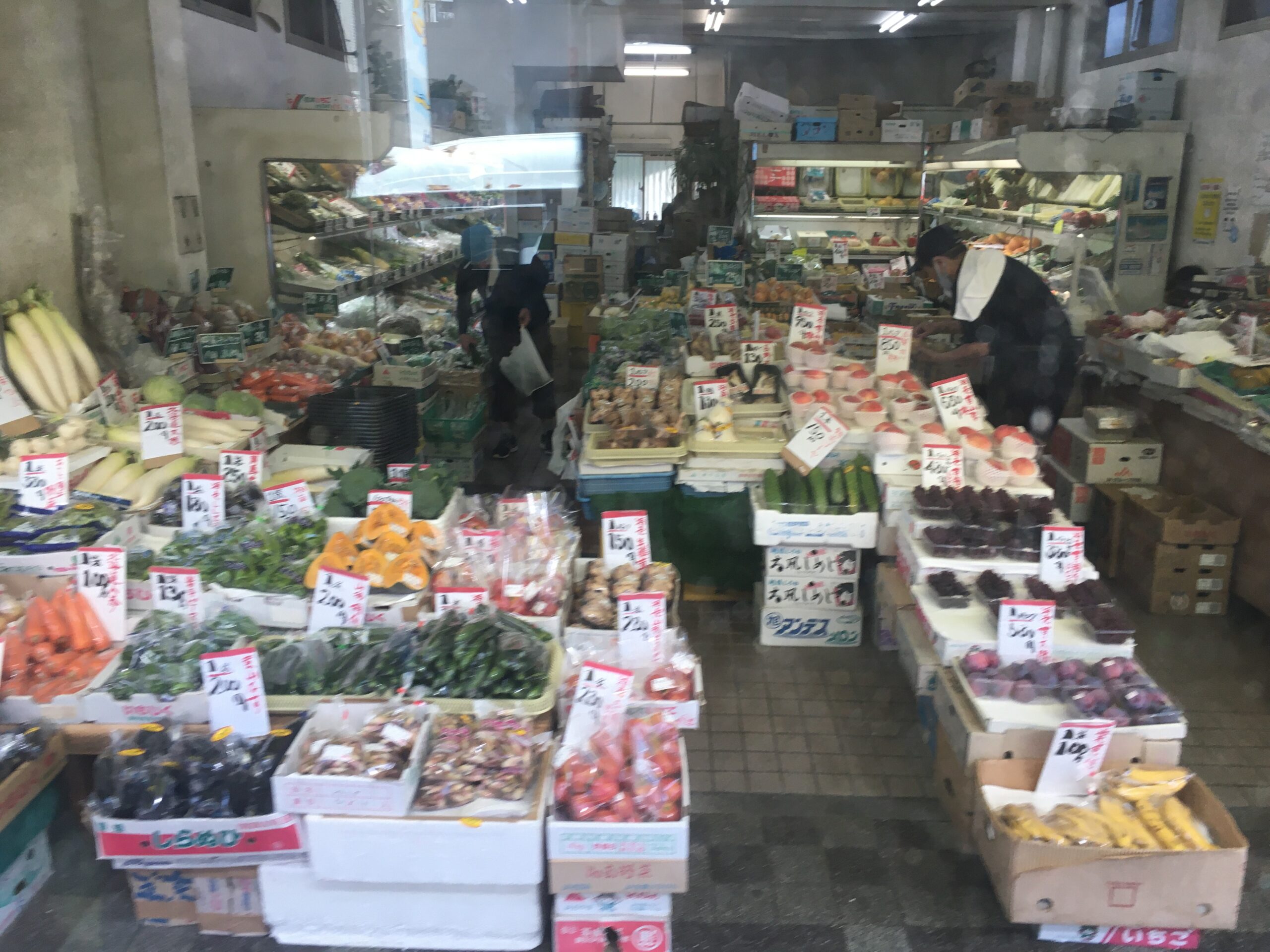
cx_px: 635
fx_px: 1064
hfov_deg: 61.7
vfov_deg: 48.2
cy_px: 476
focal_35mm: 29
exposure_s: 1/40
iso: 25
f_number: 2.2
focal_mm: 4.15
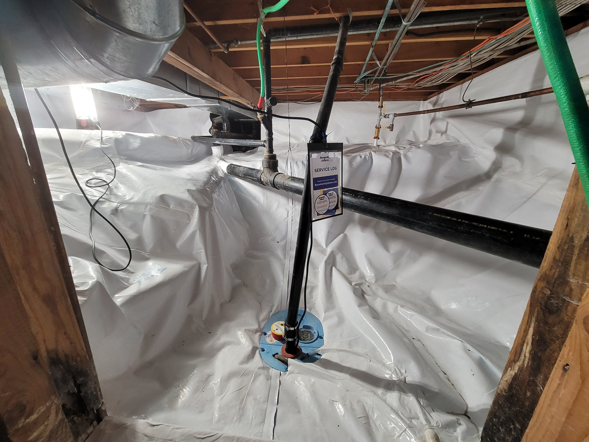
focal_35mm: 13
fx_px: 221
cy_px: 221
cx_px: 294
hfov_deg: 106.2
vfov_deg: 89.9
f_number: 2.2
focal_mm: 2.2
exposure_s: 1/60
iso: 160
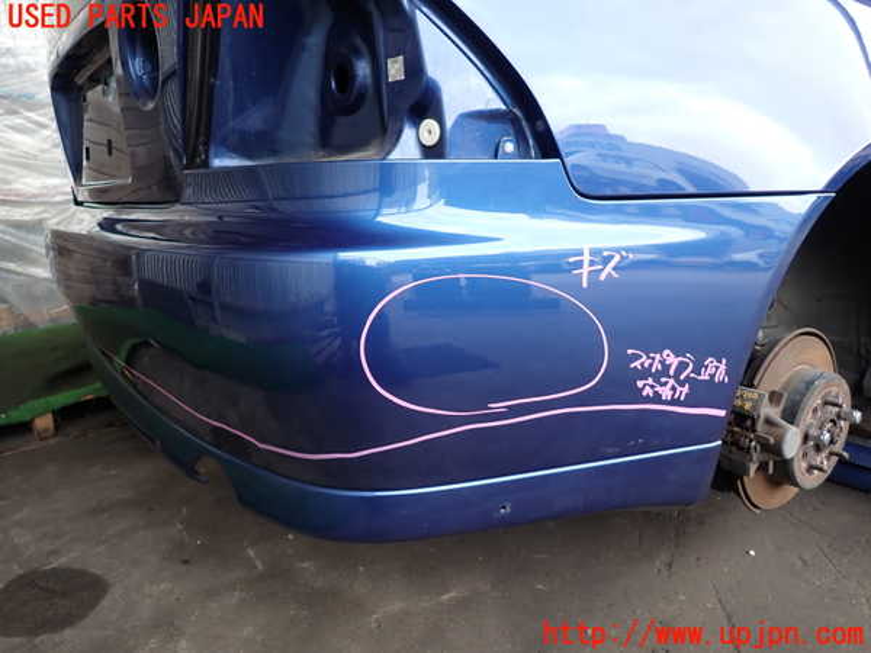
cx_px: 436
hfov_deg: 69.4
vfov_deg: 54.9
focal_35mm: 25
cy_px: 326
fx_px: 629
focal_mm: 4.5
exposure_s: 1/100
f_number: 2
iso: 100
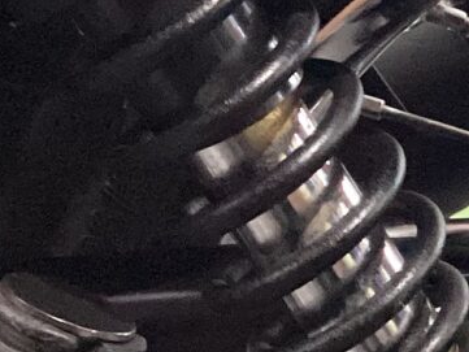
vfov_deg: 9.0
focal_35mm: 165
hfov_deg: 11.1
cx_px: 864
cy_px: 331
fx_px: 2236
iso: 400
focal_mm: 3.3
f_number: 2.4
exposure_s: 1/60
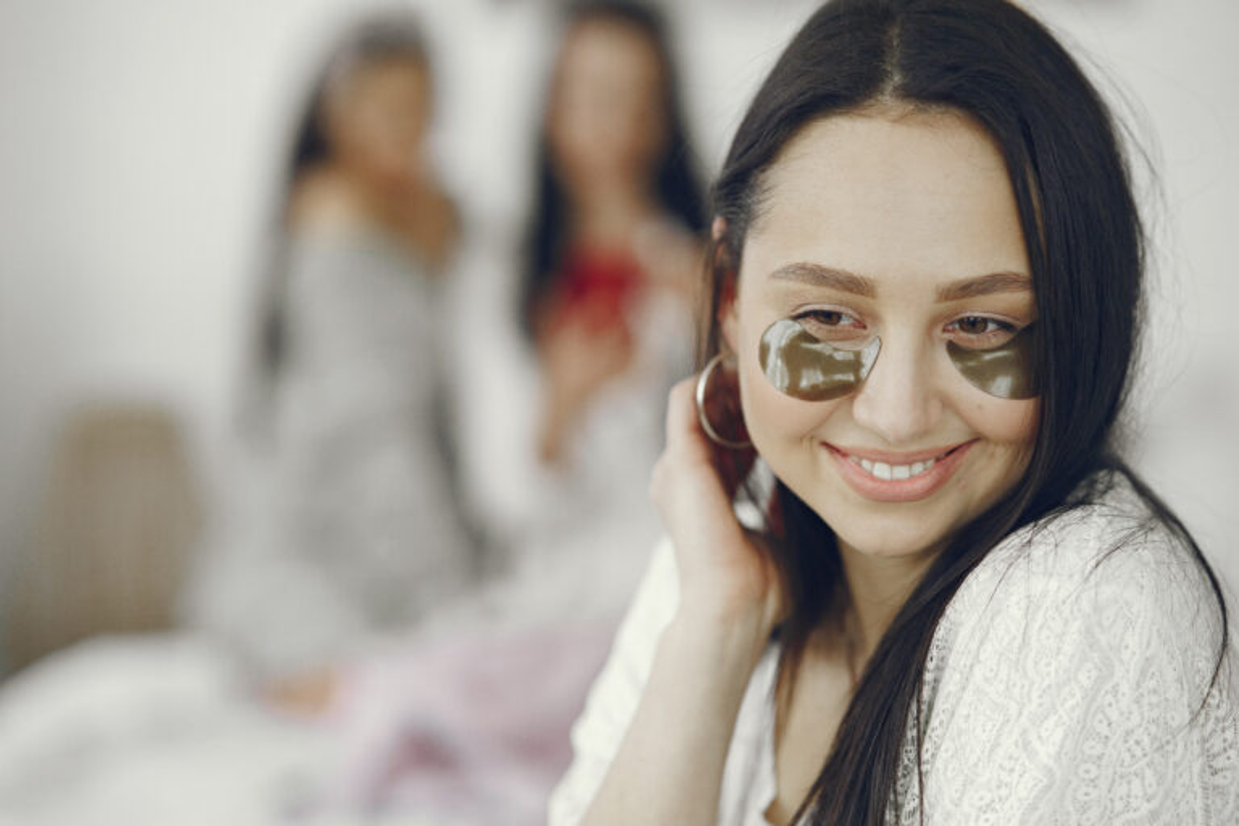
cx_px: 620
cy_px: 413
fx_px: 2925
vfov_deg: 16.1
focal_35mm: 85
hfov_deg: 23.9
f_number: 2.2
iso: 320
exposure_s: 1/400
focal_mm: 85
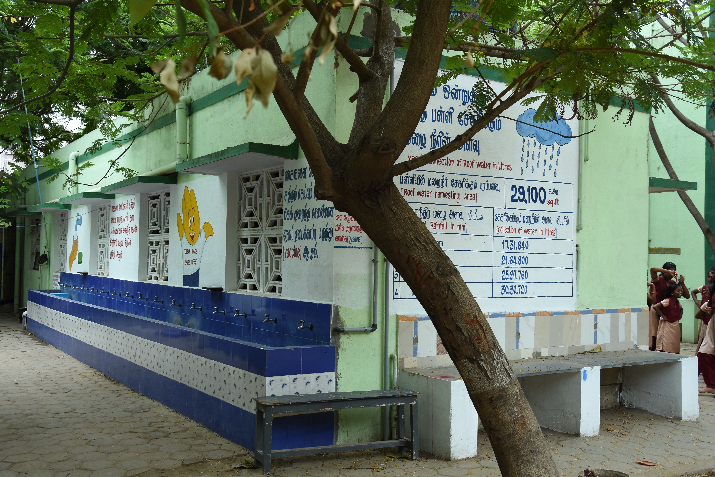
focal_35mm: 36
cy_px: 238
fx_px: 715
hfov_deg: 53.1
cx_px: 358
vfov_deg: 36.9
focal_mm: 24
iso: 400
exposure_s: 1/125
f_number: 4.5
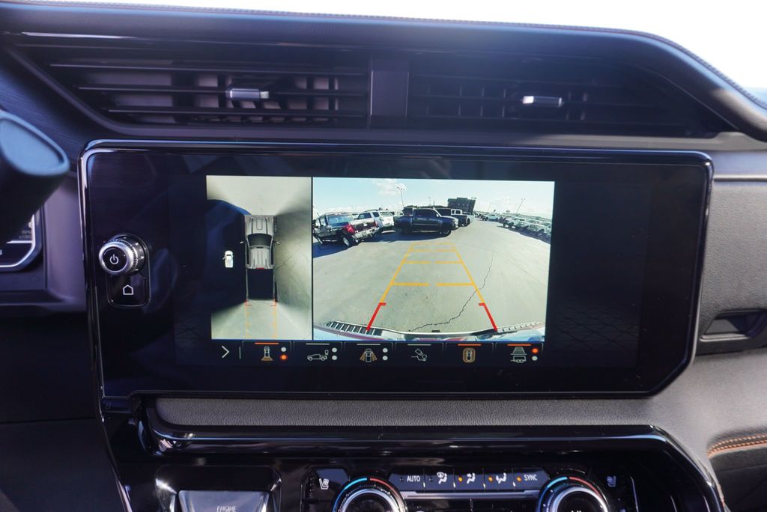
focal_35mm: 24
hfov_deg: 73.7
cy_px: 256
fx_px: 512
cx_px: 384
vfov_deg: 53.2
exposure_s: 1/60
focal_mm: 16
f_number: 4
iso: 160
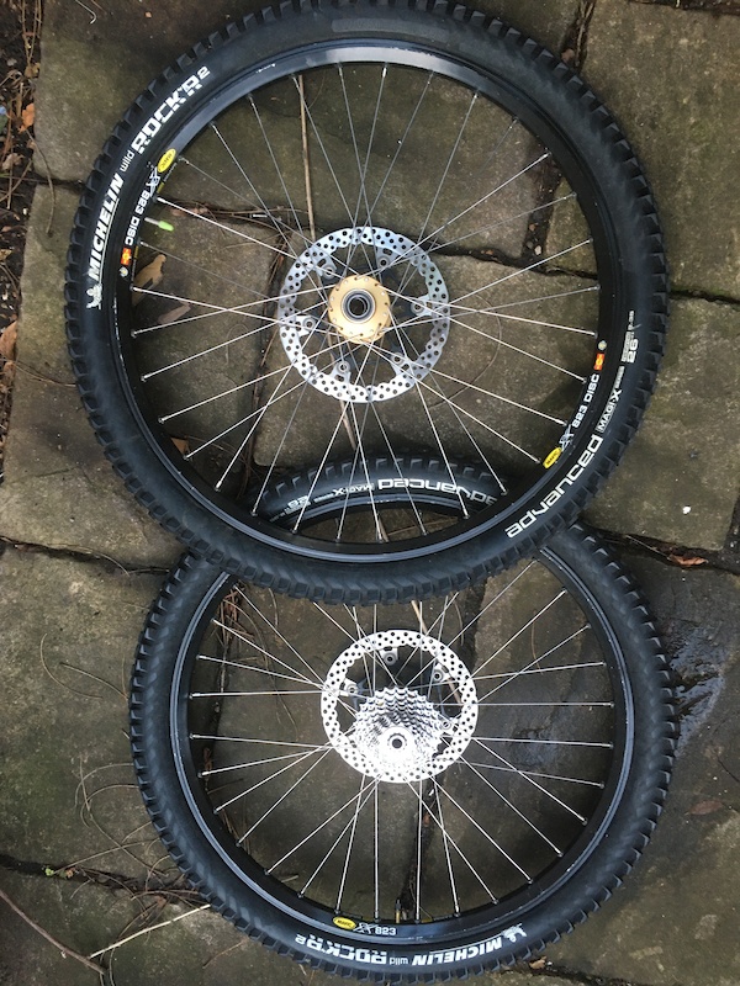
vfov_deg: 61.7
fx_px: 827
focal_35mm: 29
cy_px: 493
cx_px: 370
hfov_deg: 48.2
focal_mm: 4.15
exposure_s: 1/33
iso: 160
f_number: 2.2
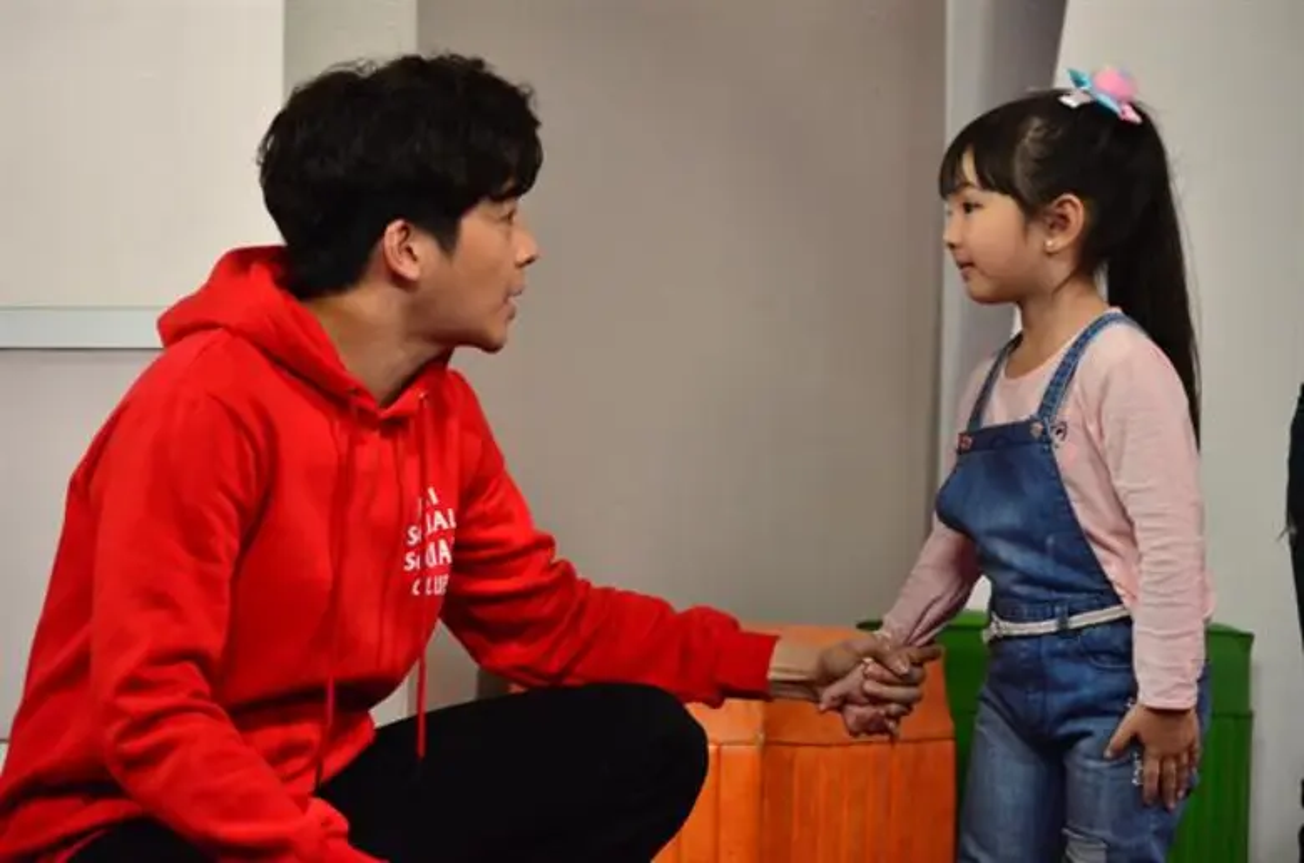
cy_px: 432
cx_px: 652
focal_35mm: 138
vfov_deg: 9.9
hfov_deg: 14.9
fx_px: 4986
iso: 2500
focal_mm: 92
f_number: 4.5
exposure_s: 1/125
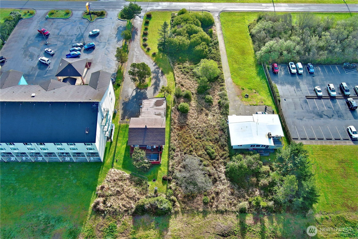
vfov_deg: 45.0
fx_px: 288
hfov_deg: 63.7
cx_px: 179
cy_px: 120
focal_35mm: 29
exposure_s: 1/256
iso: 100
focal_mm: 10.57
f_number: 2.8
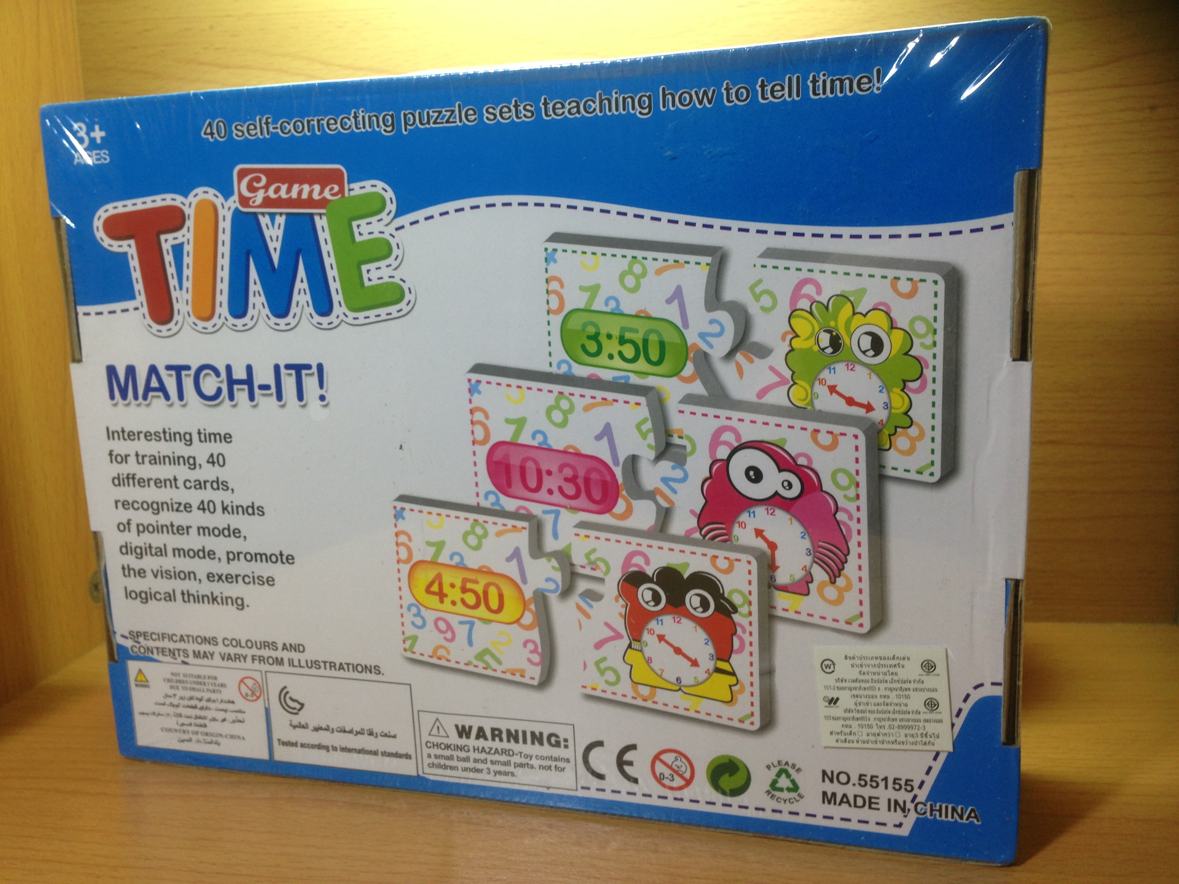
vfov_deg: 42.9
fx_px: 1124
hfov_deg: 55.4
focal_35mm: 33
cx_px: 590
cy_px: 442
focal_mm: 4.12
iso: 50
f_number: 2.4
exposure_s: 1/25
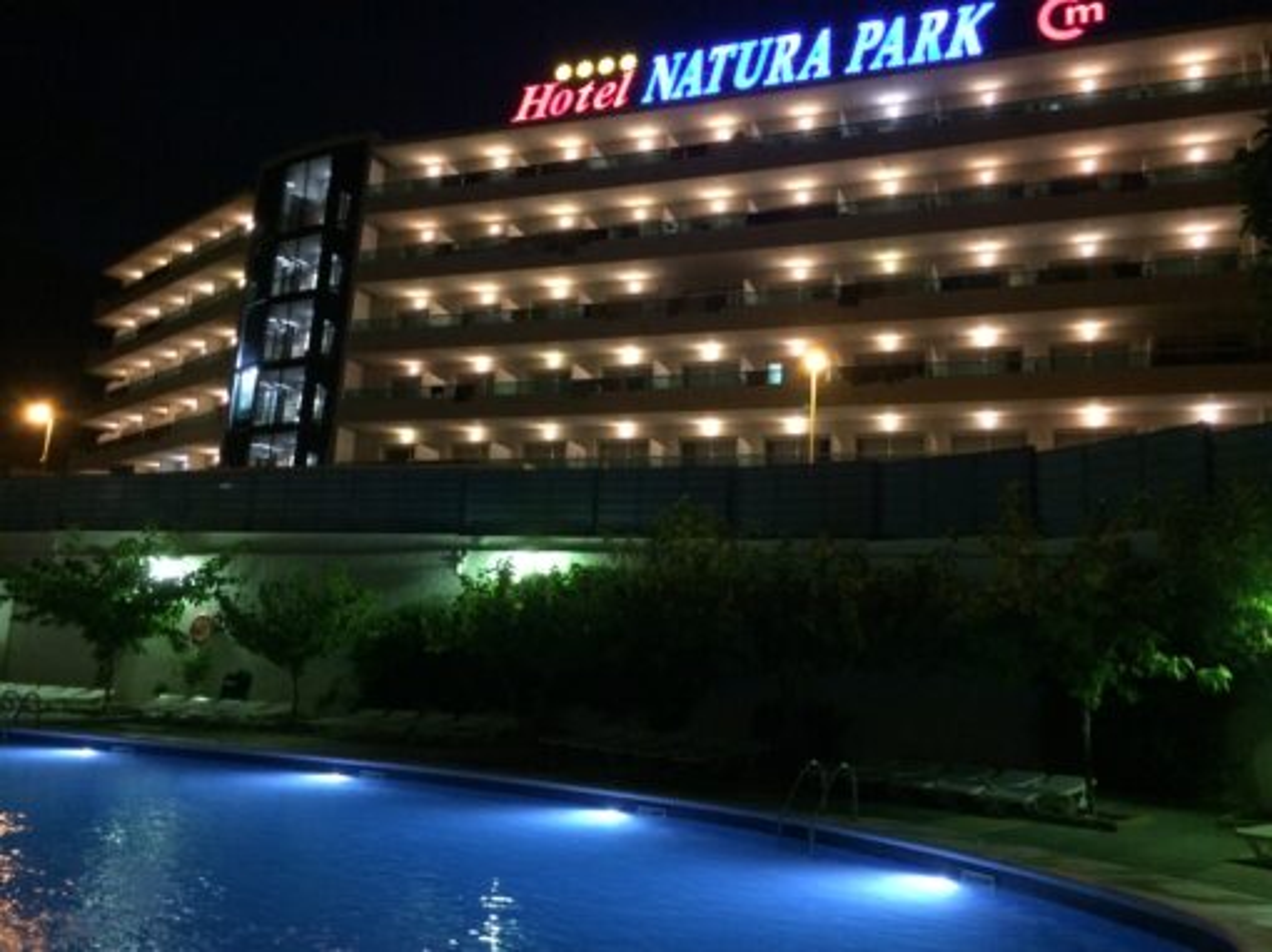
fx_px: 1065
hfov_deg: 61.7
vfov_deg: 48.2
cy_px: 476
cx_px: 636
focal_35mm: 29
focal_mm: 4.15
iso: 400
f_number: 2.2
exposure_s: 1/15
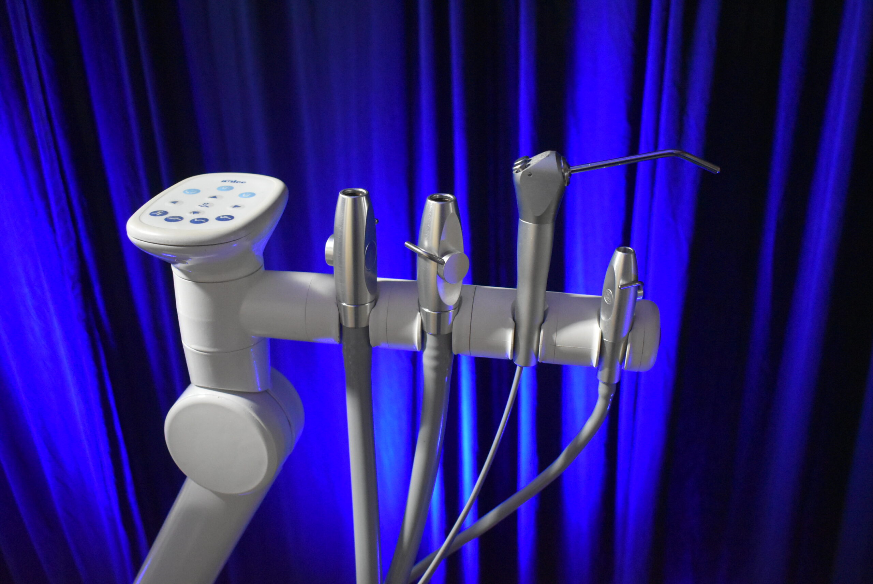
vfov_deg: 36.9
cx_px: 436
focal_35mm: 36
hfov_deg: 53.1
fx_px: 874
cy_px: 292
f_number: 4
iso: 4000
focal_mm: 24
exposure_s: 1/125
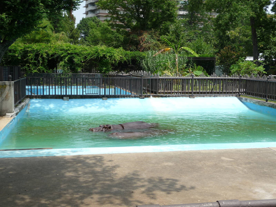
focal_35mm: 45
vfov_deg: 32.2
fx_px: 359
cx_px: 138
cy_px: 104
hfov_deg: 42.1
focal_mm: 7.6
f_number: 4.1
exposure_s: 1/640
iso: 100
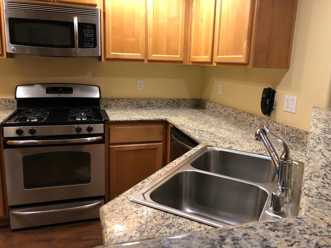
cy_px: 120
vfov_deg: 48.2
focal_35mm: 29
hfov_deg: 61.7
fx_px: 277
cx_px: 168
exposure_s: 1/15
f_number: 1.8
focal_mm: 4
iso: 64
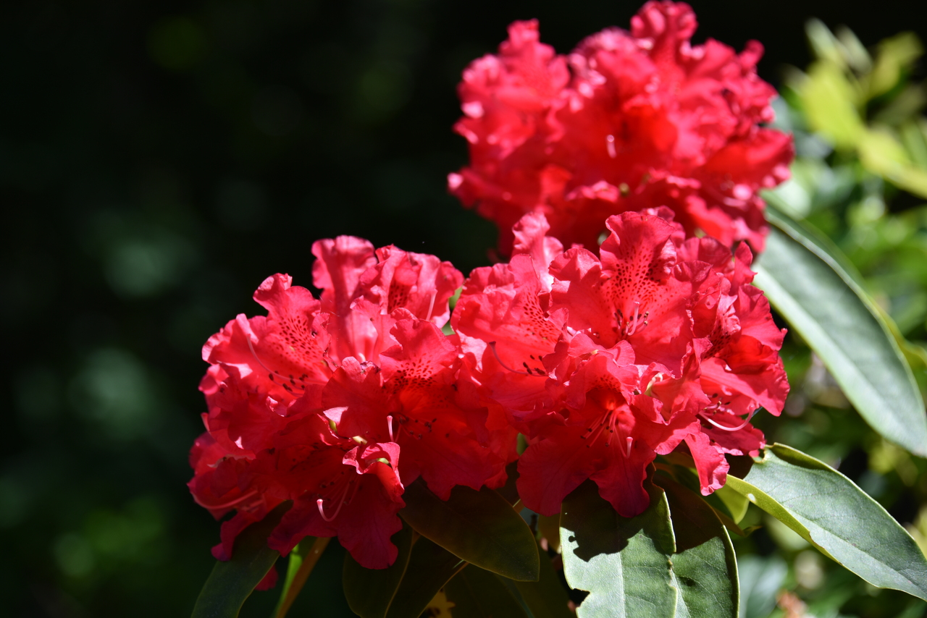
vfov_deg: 9.2
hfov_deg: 13.7
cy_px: 309
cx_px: 464
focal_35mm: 150
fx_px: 3863
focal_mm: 150
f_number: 7.1
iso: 100
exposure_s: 1/320
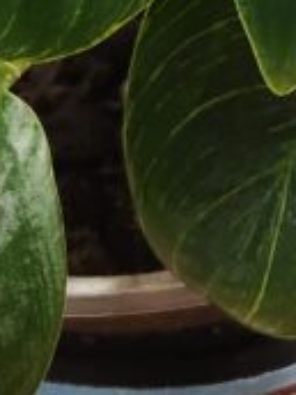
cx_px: 480
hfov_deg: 10.4
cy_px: -282
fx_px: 1562
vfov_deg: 13.2
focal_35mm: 137
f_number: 1.8
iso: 320
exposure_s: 1/120
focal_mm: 5.4
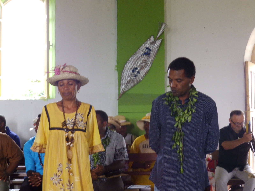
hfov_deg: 28.6
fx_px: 501
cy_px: 96
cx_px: 128
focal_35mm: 68
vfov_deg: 21.6
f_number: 4.7
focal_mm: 12.2
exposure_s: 1/40
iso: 500
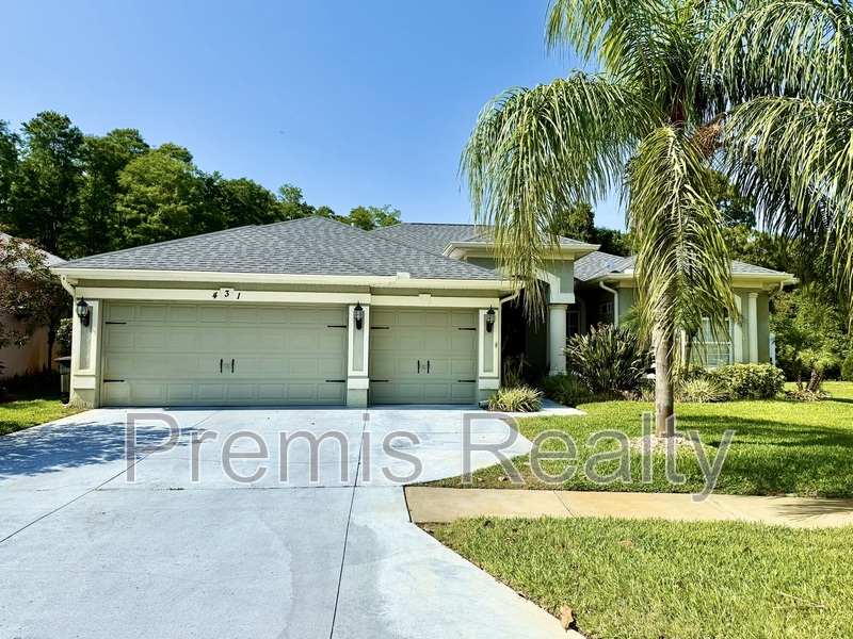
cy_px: 320
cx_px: 426
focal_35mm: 24
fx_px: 591
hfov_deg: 71.6
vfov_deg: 56.8
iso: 80
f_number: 1.78
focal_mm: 6.76
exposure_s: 1/6173
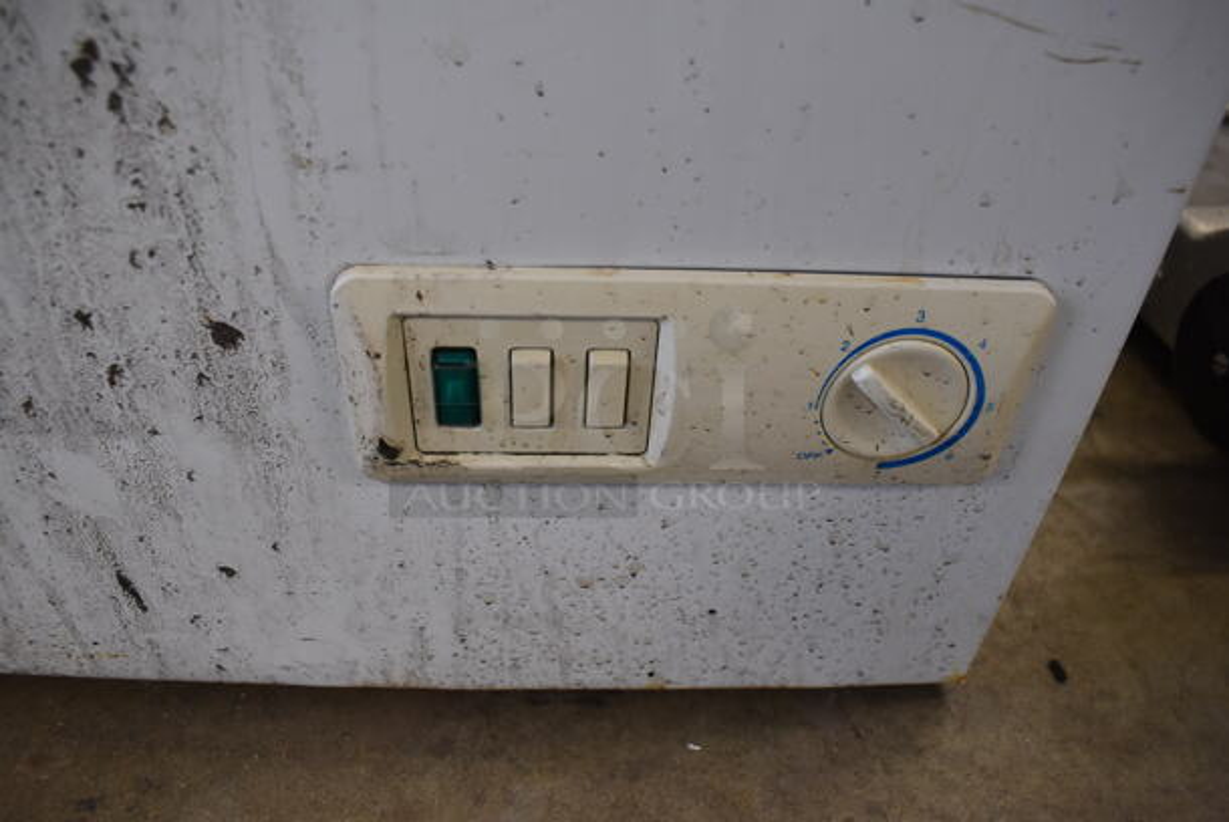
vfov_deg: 48.0
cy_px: 411
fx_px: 923
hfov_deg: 67.3
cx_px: 614
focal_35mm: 27
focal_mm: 18
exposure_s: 1/60
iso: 800
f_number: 5.6
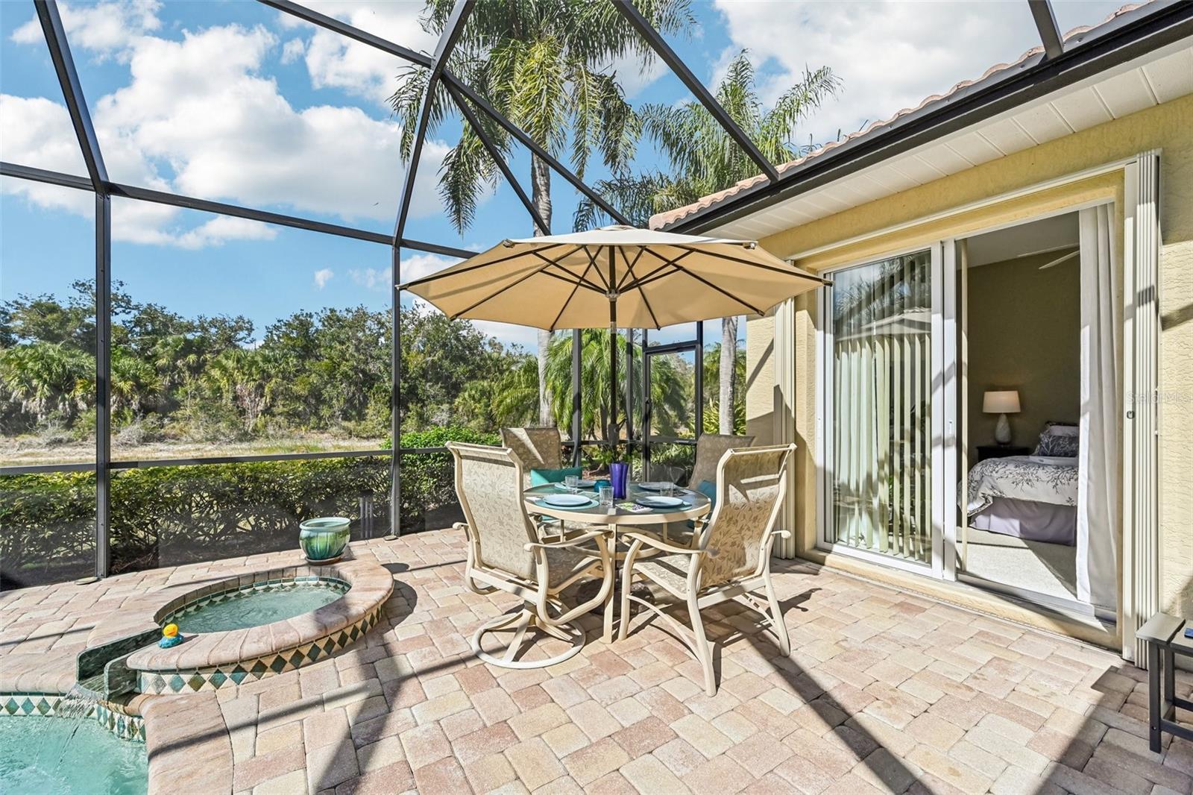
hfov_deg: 104.3
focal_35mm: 14
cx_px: 596
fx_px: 464
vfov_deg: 81.2
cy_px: 398
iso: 400
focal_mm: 14
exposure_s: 1/1000
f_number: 8
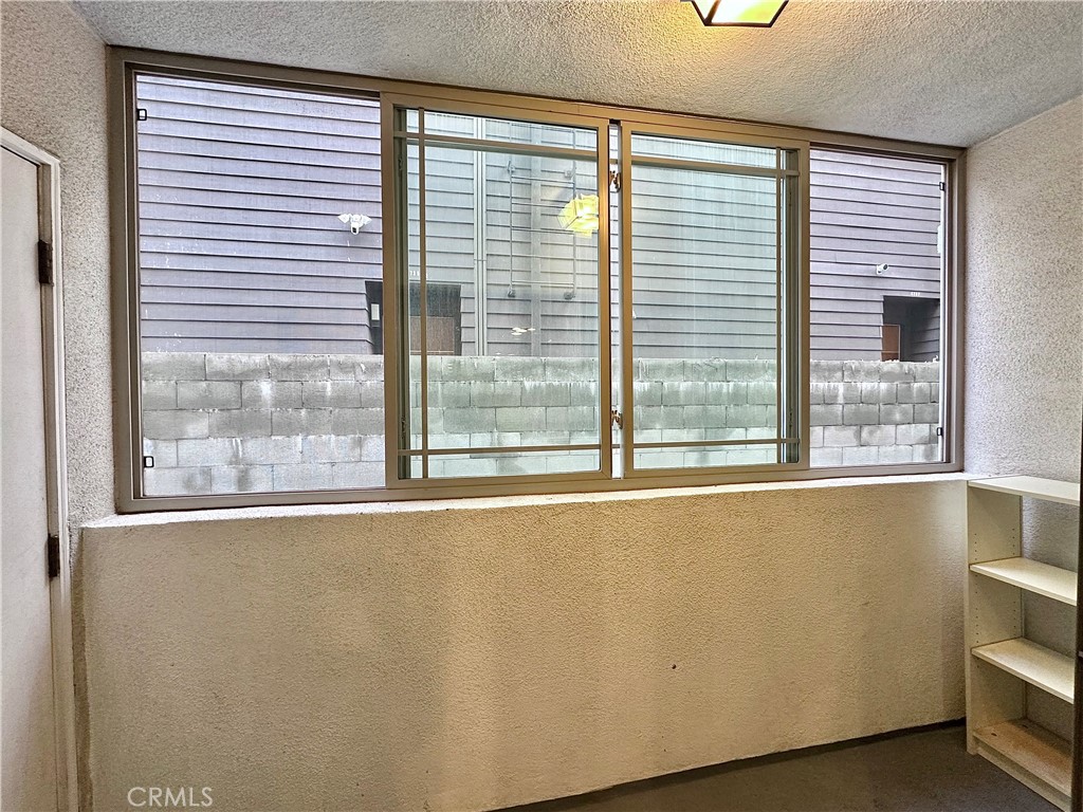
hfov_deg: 102.1
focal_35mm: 14
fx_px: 438
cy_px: 406
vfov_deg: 85.7
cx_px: 542
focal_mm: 2.22
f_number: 2.2
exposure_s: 1/120
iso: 250
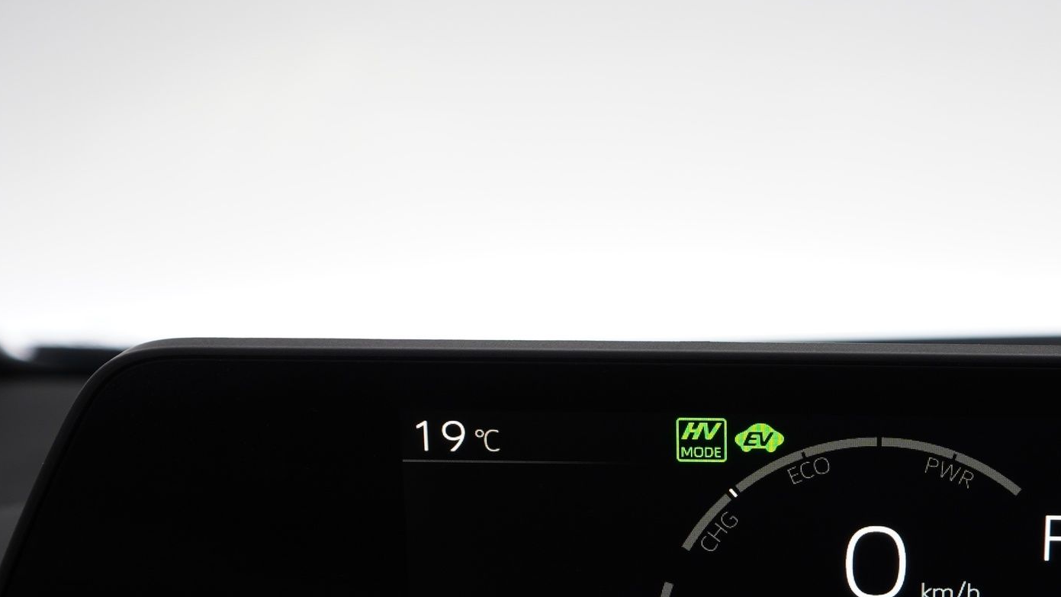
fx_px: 1801
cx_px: 863
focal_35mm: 64
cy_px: 604
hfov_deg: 31.9
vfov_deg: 18.3
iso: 800
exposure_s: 1/13
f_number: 5.6
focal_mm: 34
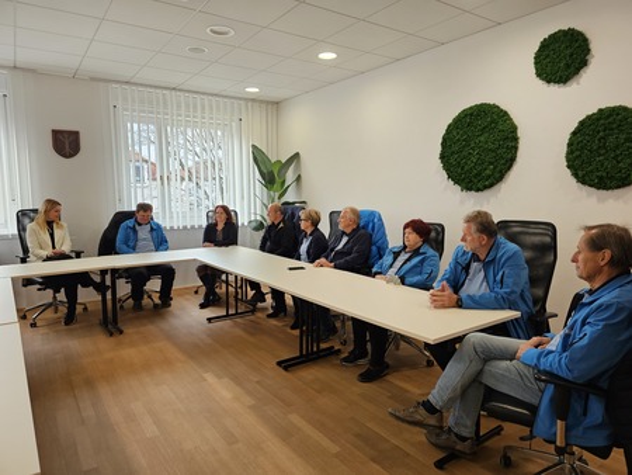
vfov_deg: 58.9
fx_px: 420
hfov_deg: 73.9
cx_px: 316
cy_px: 238
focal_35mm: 23
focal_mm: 6.3
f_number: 1.7
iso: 160
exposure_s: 1/180
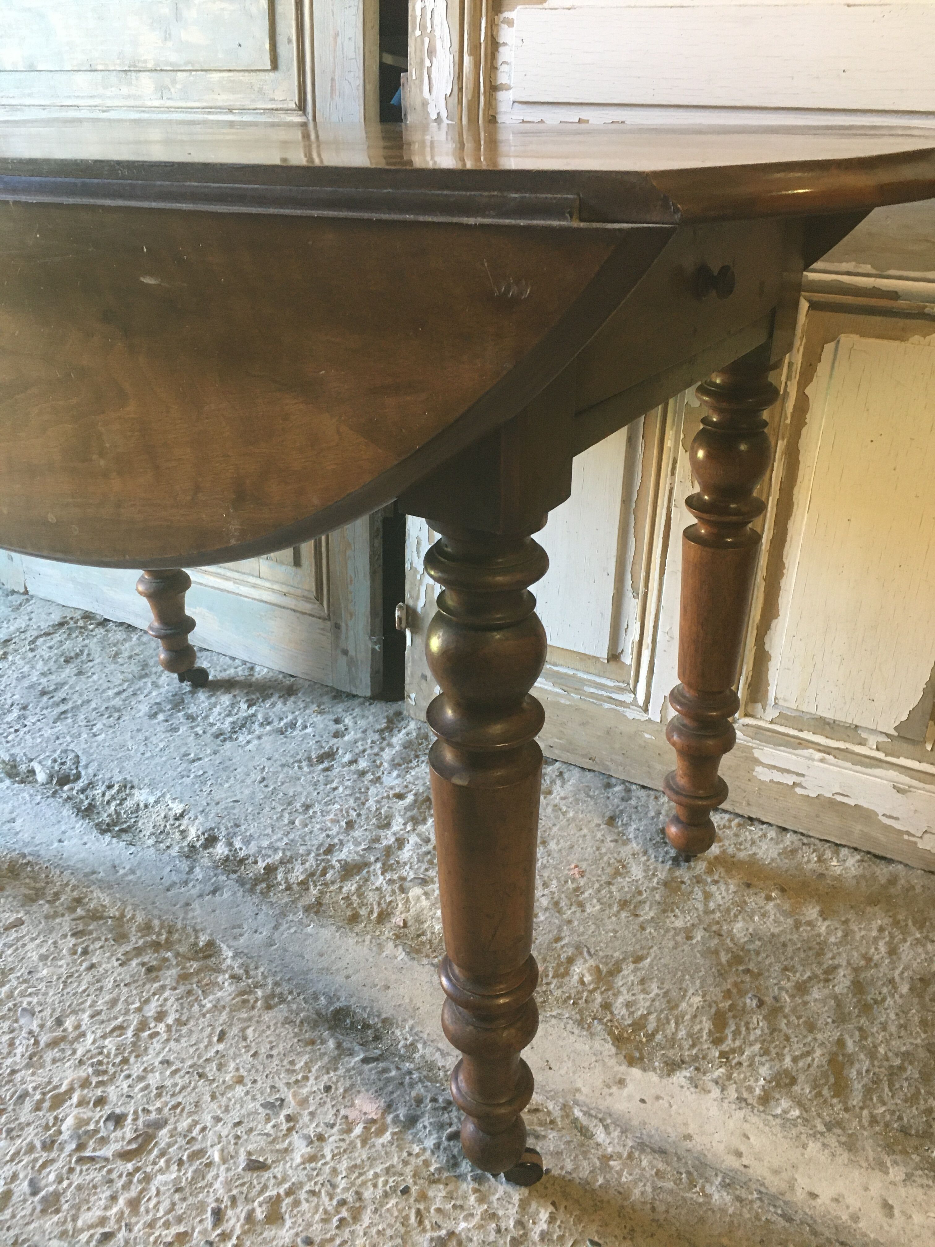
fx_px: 1044
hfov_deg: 48.2
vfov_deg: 61.7
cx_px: 468
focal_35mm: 29
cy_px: 624
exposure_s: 1/33
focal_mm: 4.15
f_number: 2.2
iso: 160
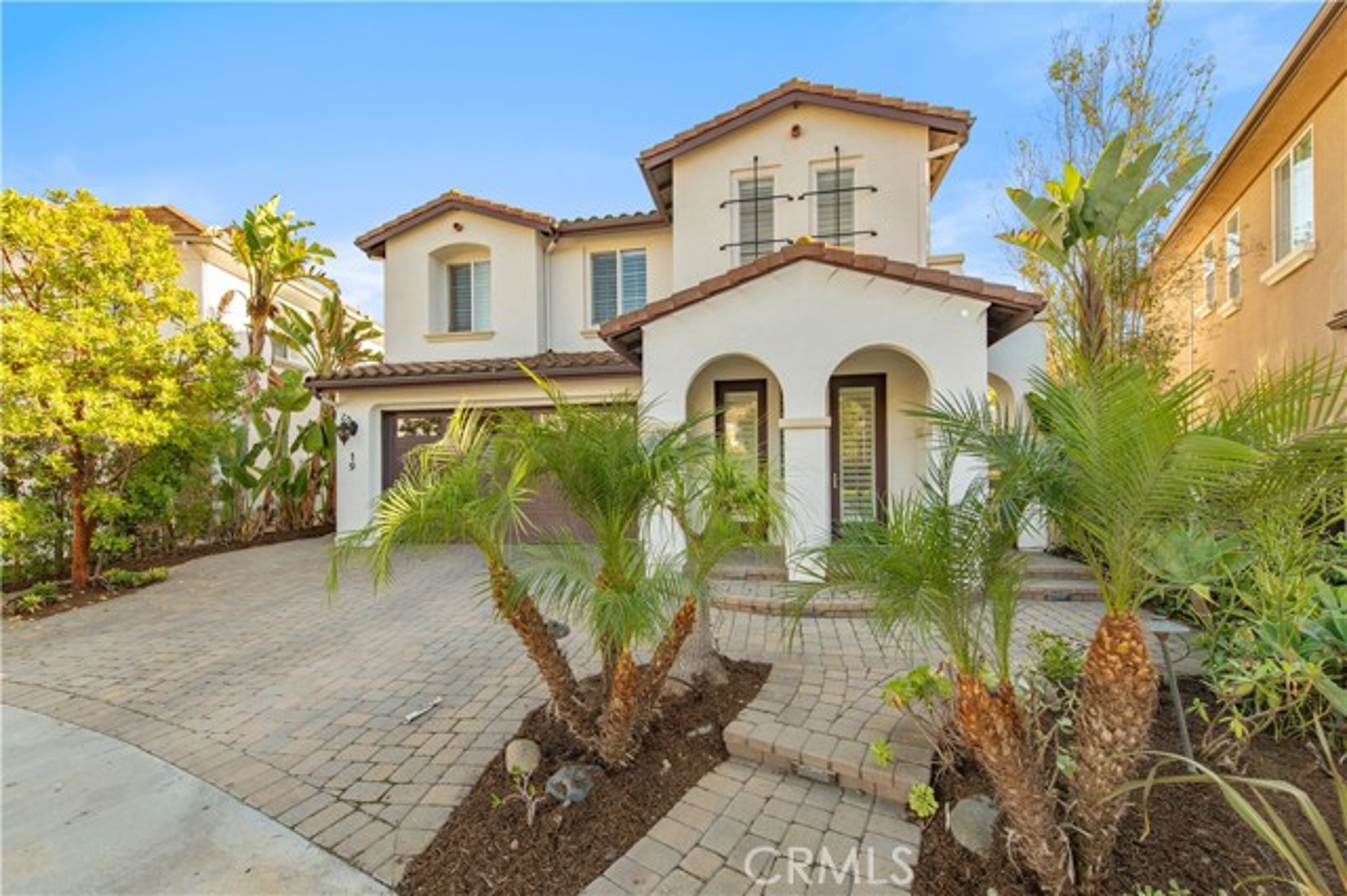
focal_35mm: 14
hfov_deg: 104.3
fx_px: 524
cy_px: 448
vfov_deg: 81.1
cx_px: 674
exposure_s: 1/250
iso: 200
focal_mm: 14
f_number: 5.6
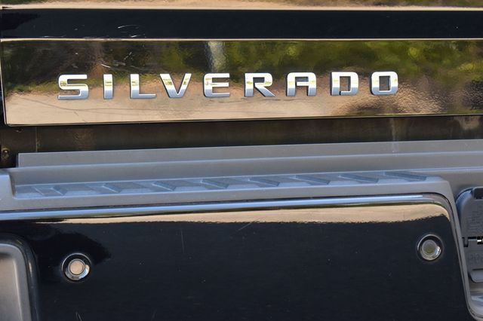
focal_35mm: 82
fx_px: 1106
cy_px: 160
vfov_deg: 16.5
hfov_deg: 24.6
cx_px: 242
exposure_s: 1/40
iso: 400
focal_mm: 55
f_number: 7.1
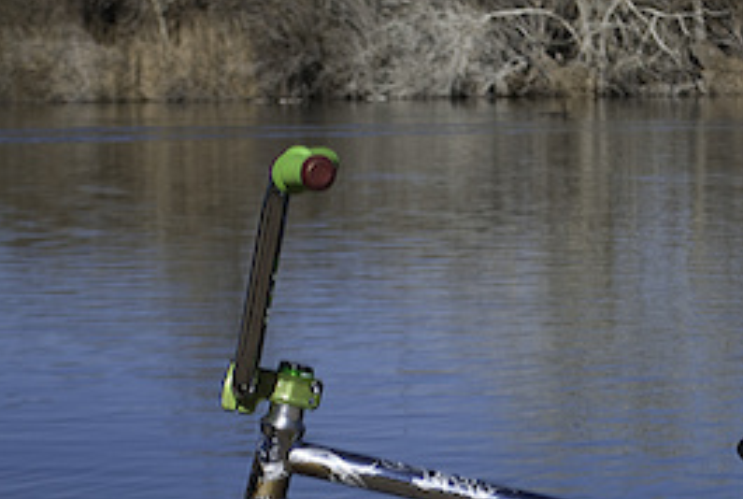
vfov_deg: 7.2
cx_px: 628
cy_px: 577
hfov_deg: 10.8
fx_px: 3930
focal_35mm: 190
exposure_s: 1/1000
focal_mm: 42
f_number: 5.3
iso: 100
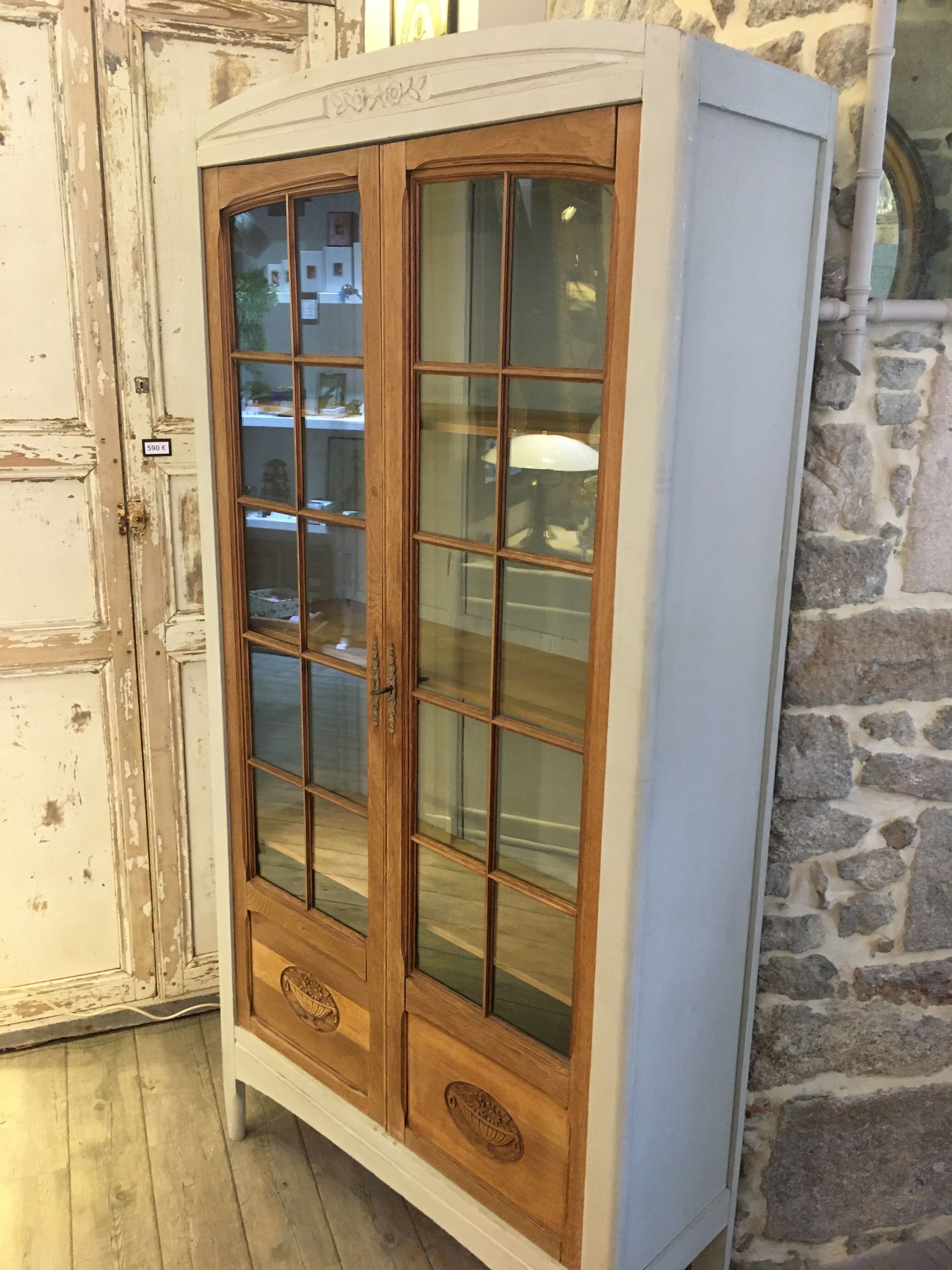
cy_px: 635
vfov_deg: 61.7
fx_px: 1063
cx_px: 476
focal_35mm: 29
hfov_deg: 48.2
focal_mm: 4.15
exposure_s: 1/20
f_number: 2.2
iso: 200
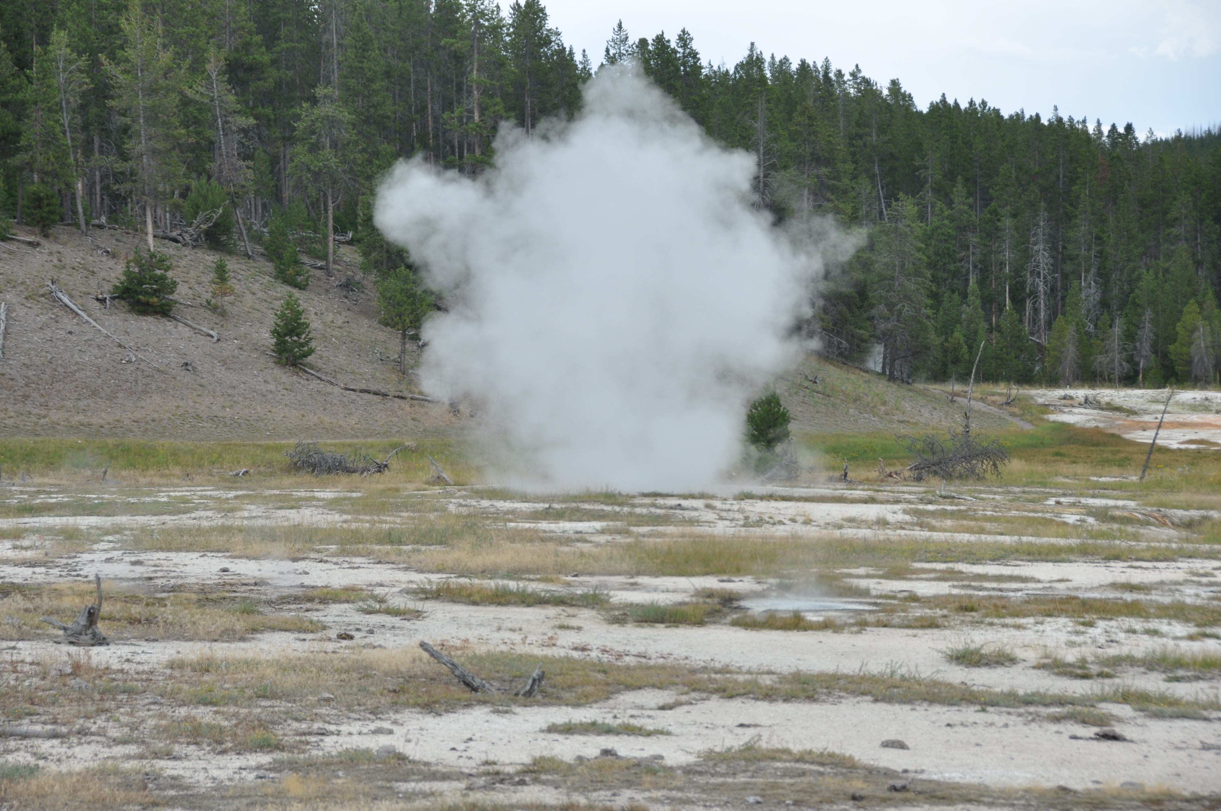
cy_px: 406
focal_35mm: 112
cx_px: 610
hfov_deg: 18.2
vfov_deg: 12.1
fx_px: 3811
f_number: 8
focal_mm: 75
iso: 320
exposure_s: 1/125
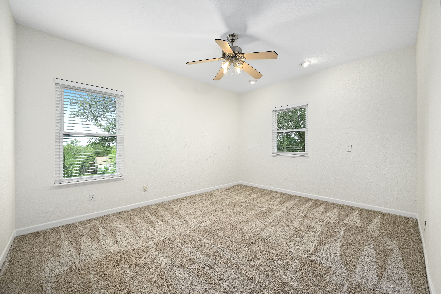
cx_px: 220
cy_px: 147
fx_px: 171
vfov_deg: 81.1
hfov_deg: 104.3
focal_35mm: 14
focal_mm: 14
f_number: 8
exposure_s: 1/20
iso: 800
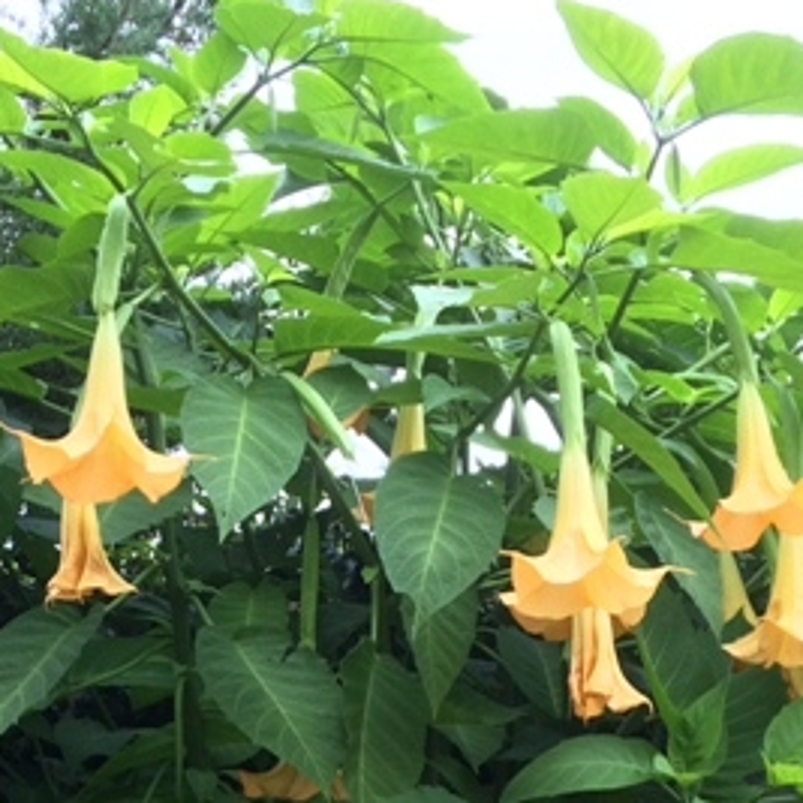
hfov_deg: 22.2
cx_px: 313
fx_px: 2047
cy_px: 889
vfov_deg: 21.1
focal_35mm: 78
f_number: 2.2
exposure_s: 1/100
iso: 32
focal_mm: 4.15
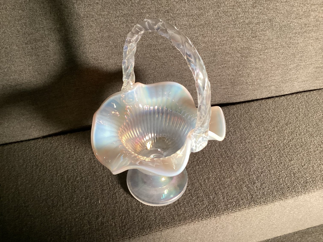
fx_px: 289
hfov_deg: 58.3
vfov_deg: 45.4
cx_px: 162
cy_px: 121
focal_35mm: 31
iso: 250
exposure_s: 1/40
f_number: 2.4
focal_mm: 3.3
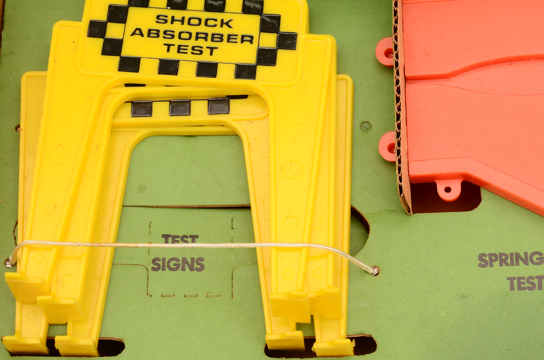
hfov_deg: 23.2
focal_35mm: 88
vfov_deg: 15.5
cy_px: 173
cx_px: 280
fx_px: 1327
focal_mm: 50
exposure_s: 1/80
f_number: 11
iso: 250
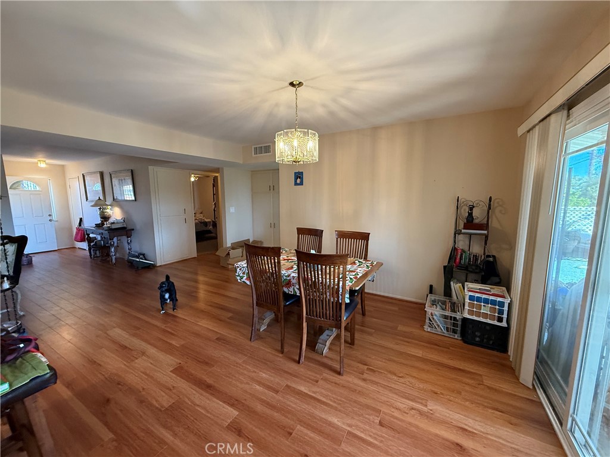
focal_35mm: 14
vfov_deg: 85.7
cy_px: 228
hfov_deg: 102.1
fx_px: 247
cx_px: 305
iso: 400
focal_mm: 2.22
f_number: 2.2
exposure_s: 1/60
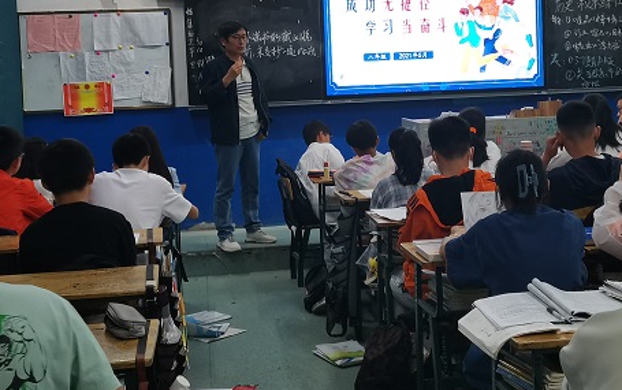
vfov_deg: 22.6
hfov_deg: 35.6
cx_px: 343
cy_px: 103
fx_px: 967
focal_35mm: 57
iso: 200
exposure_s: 1/100
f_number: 1.4
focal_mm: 4.66
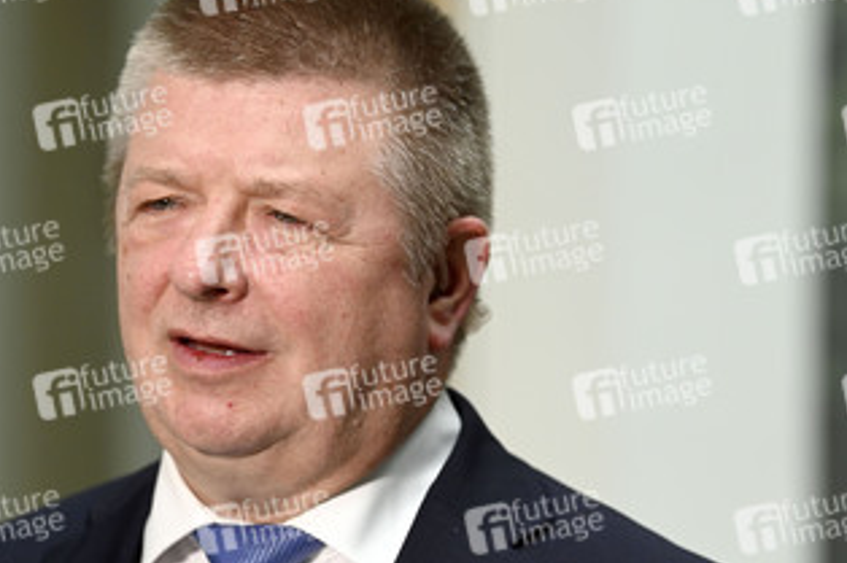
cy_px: 321
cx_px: 301
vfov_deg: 5.2
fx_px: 6255
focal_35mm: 266
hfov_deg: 7.7
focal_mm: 185
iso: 1000
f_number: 4.5
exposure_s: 1/640
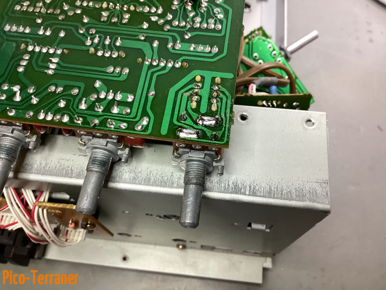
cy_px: 145
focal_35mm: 31
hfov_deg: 58.4
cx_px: 193
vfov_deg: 45.4
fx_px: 346
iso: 80
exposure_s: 1/50
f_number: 2.4
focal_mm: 3.3
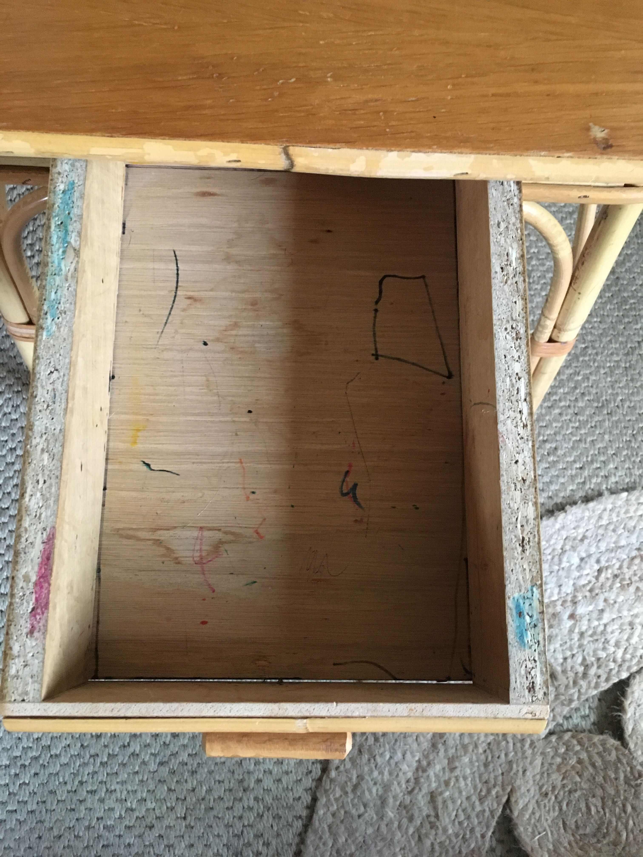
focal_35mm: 29
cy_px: 428
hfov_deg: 48.2
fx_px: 718
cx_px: 322
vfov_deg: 61.7
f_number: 2.2
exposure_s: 1/17
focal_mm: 4.15
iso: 250
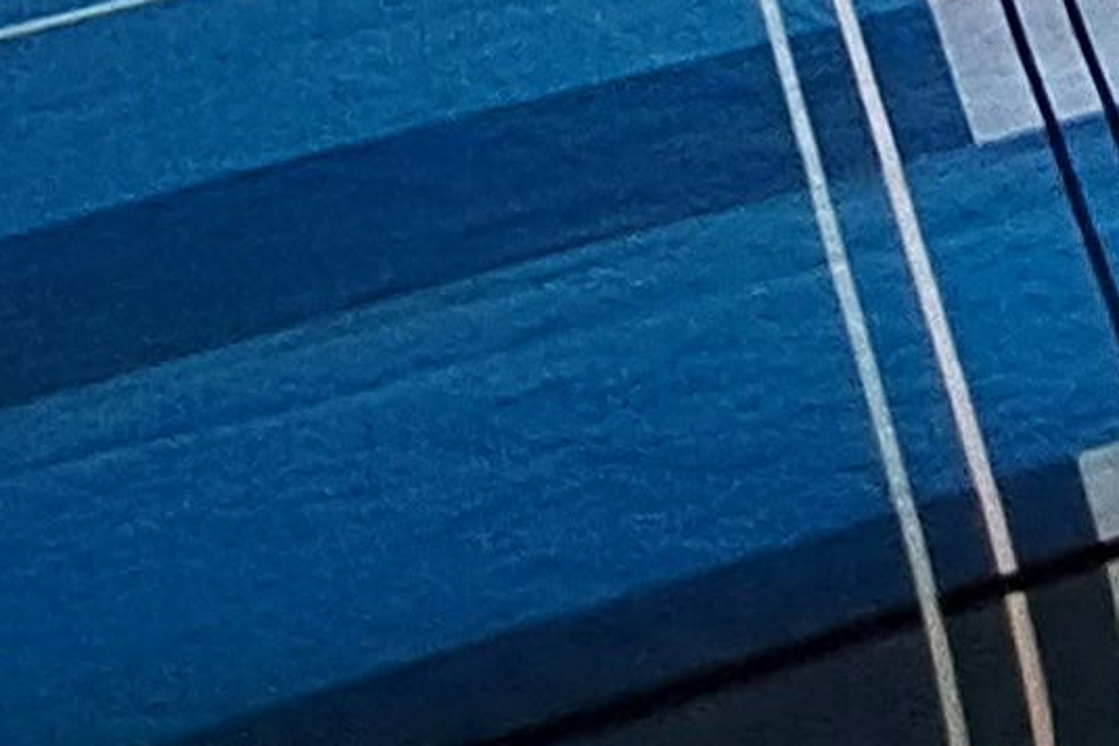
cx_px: 1098
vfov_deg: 9.2
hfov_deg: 19.7
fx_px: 3140
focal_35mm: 101
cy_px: -1803
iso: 100
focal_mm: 1.74
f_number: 2.2
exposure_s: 1/50
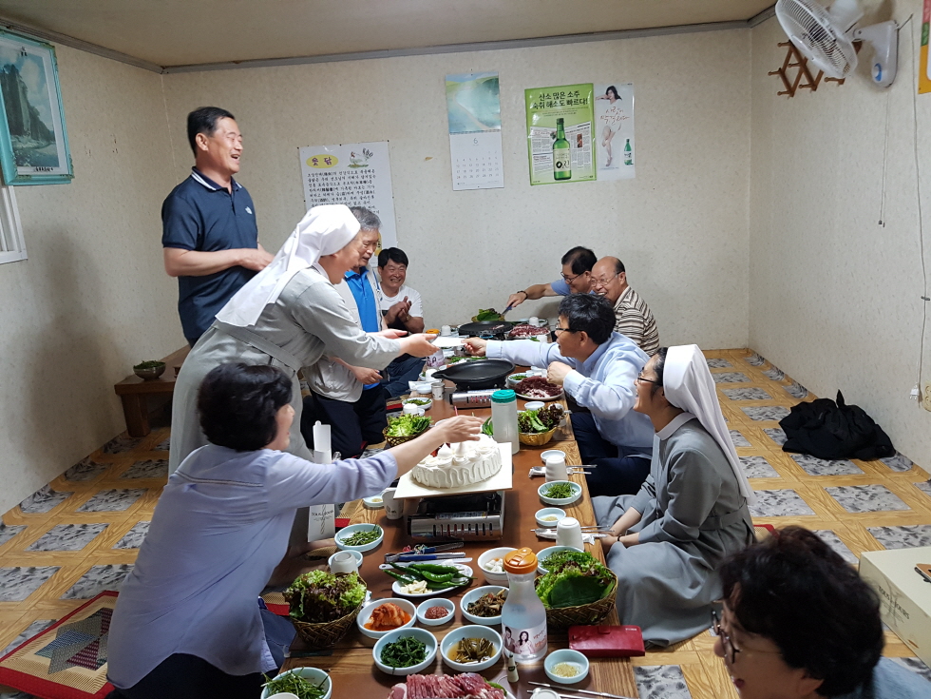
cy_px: 350
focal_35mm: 26
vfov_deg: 53.1
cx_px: 466
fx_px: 699
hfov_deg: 67.3
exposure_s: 1/40
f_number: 1.7
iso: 160
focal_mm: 4.2
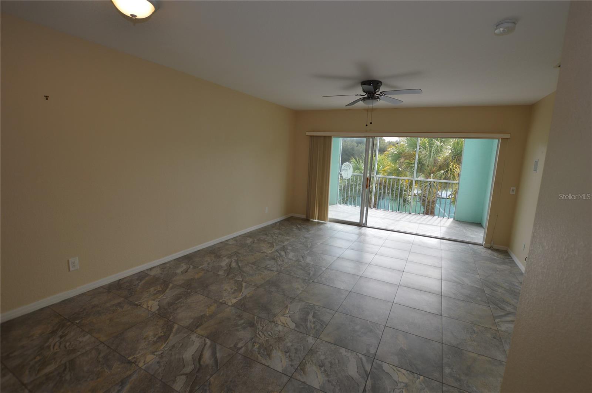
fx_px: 271
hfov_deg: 95.0
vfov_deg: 71.9
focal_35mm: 16
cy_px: 196
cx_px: 296
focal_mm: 11
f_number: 5
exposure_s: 1/125
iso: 100
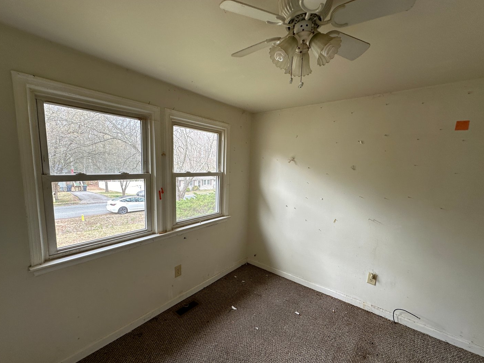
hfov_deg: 98.2
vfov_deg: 81.7
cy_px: 191
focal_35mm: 15
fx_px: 210
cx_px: 239
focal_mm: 2.22
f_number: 2.2
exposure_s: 1/99
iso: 50
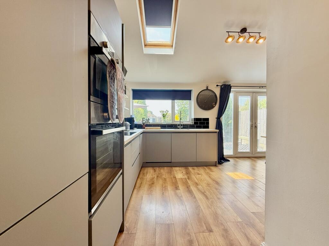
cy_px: 123
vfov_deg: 85.6
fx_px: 133
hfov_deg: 102.1
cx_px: 164
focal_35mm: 14
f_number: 2.2
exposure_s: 1/99
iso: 64
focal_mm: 2.22
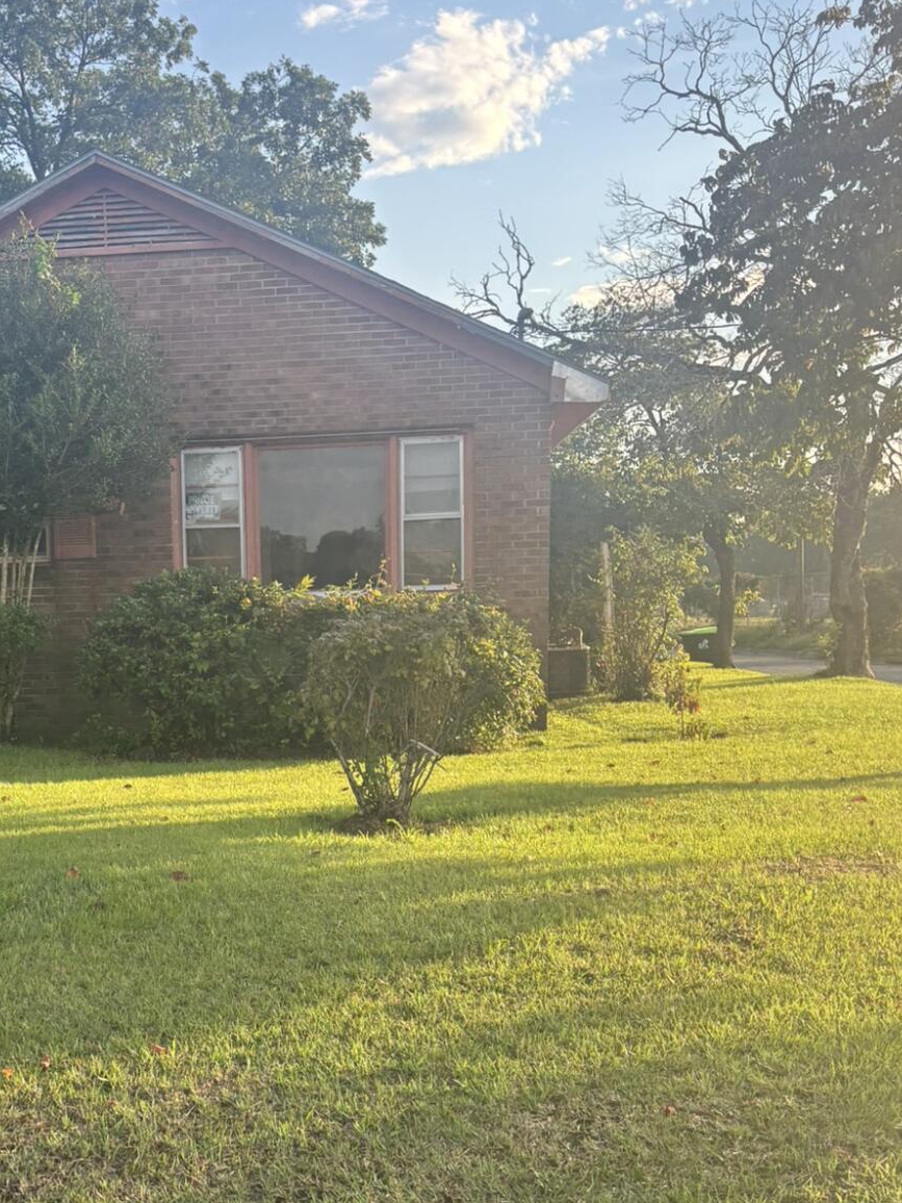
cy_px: 764
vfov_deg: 41.7
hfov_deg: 31.6
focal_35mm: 45
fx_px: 1563
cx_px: 233
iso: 50
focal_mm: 5.96
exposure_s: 1/500
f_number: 1.6
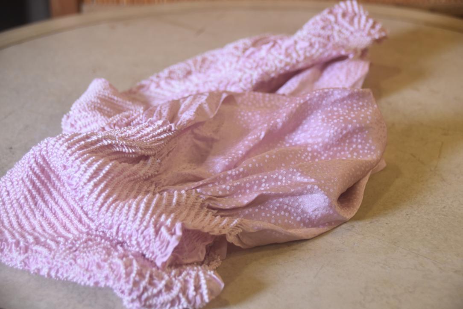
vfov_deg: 17.5
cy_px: 154
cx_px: 232
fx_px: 1003
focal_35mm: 78
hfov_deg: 26.0
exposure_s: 1/60
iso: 450
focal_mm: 52
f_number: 4.8
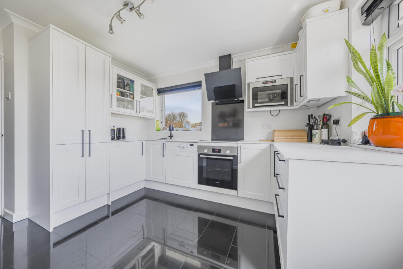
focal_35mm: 12
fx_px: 134
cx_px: 202
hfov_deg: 112.6
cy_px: 134
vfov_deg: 90.1
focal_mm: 12
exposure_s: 1/10
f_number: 9
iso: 320
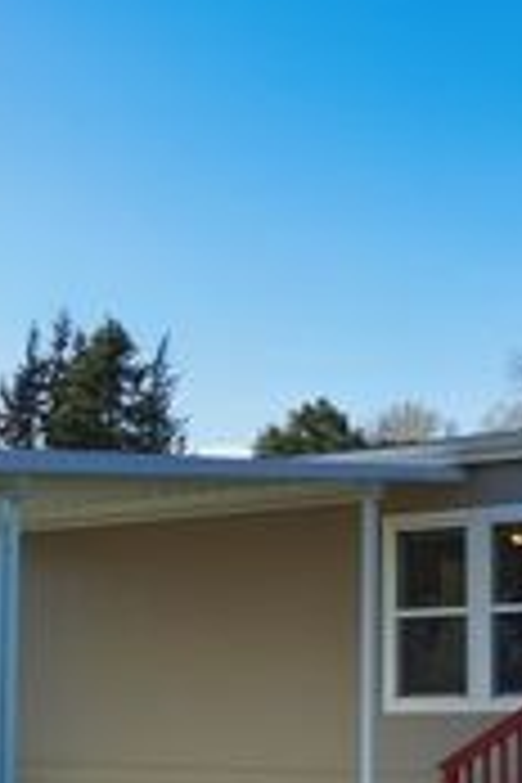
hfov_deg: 19.4
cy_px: 601
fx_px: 1501
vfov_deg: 28.7
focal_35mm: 69
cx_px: 454
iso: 100
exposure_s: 1/160
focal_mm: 16
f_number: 9
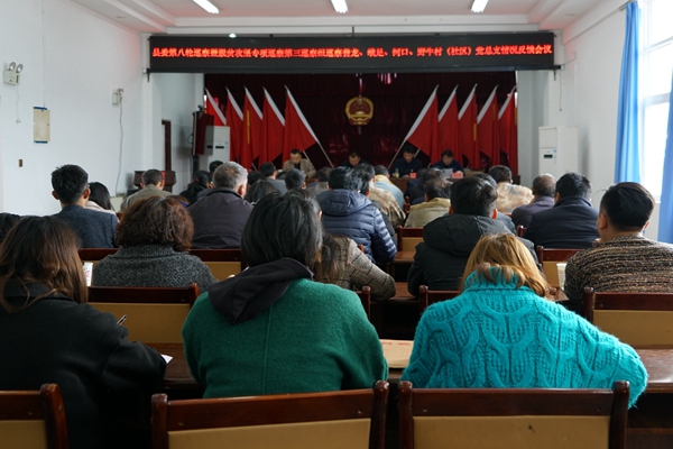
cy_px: 224
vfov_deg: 41.1
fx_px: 598
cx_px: 336
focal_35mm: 32
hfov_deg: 58.7
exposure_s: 1/60
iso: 400
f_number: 4
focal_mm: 32
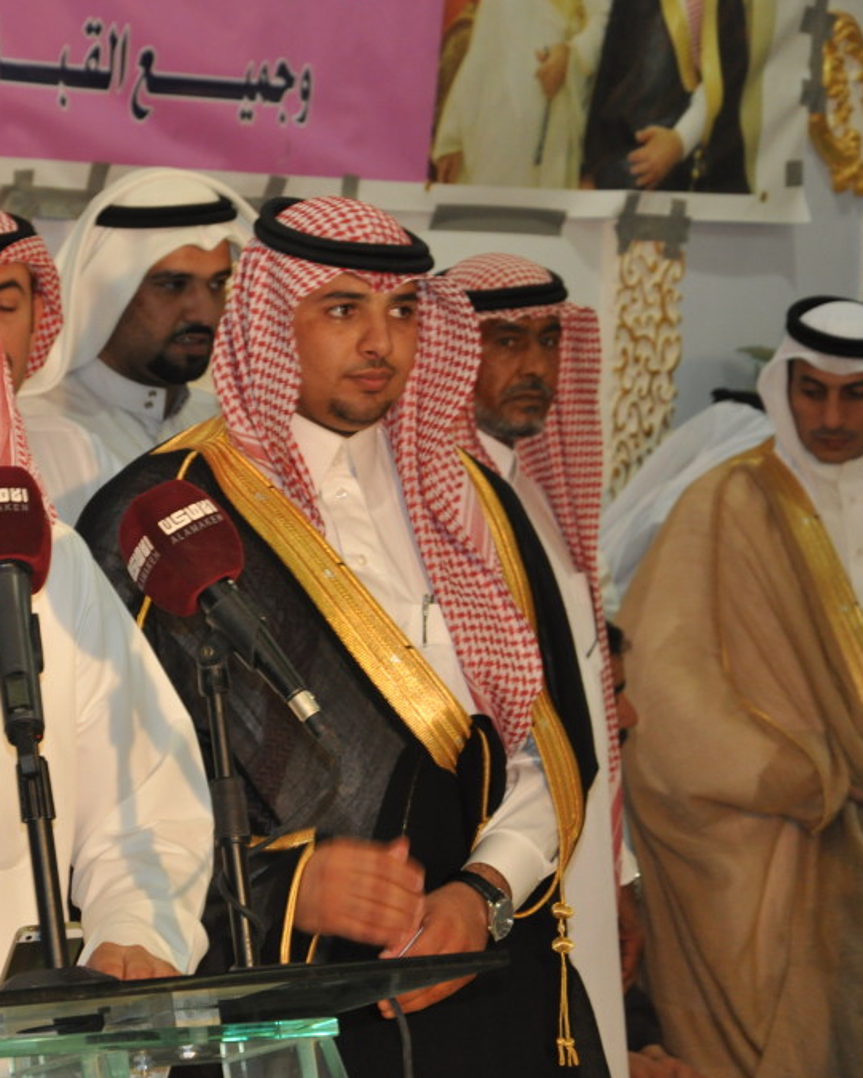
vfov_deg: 12.9
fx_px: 4756
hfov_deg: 10.3
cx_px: 54
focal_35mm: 149
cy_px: 537
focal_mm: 70
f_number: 6.3
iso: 1000
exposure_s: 1/80
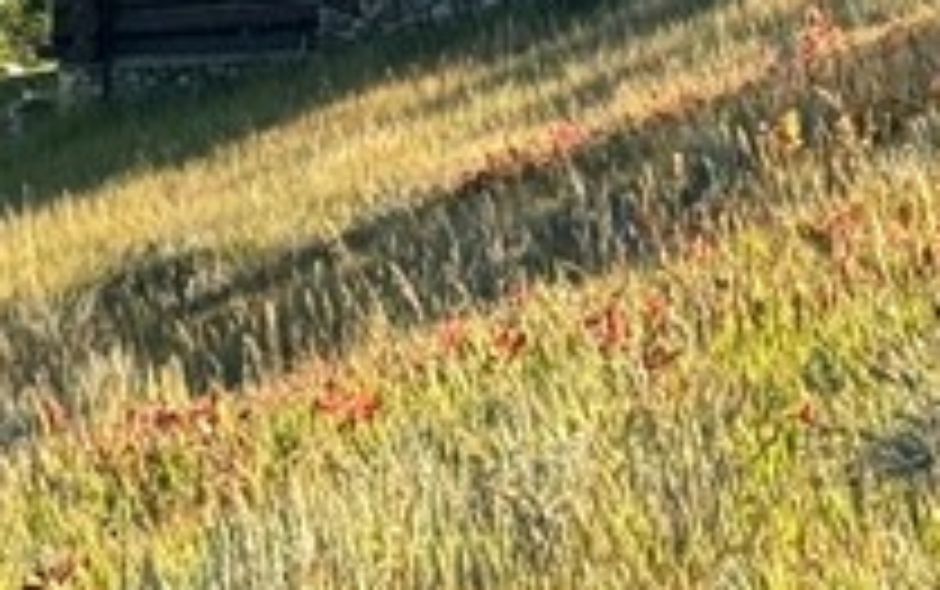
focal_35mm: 249
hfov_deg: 8.1
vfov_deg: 5.1
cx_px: 1750
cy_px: -1072
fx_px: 6384
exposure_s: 1/2331
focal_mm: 6.76
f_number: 1.78
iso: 64
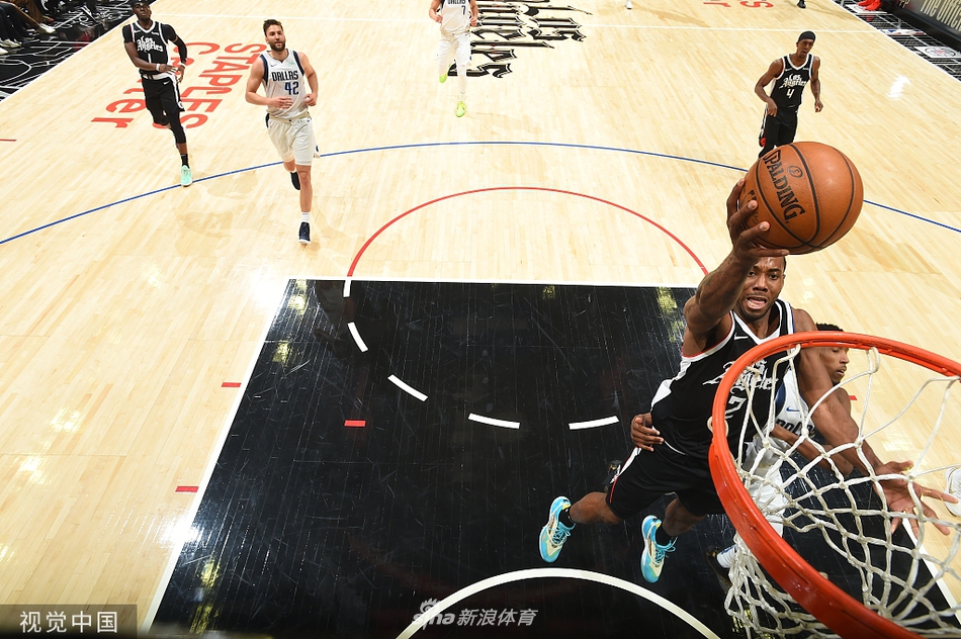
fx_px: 587
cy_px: 320
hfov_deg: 78.6
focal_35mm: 22
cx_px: 480
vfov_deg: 57.2
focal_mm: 22
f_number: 7.1
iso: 500
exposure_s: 1/250
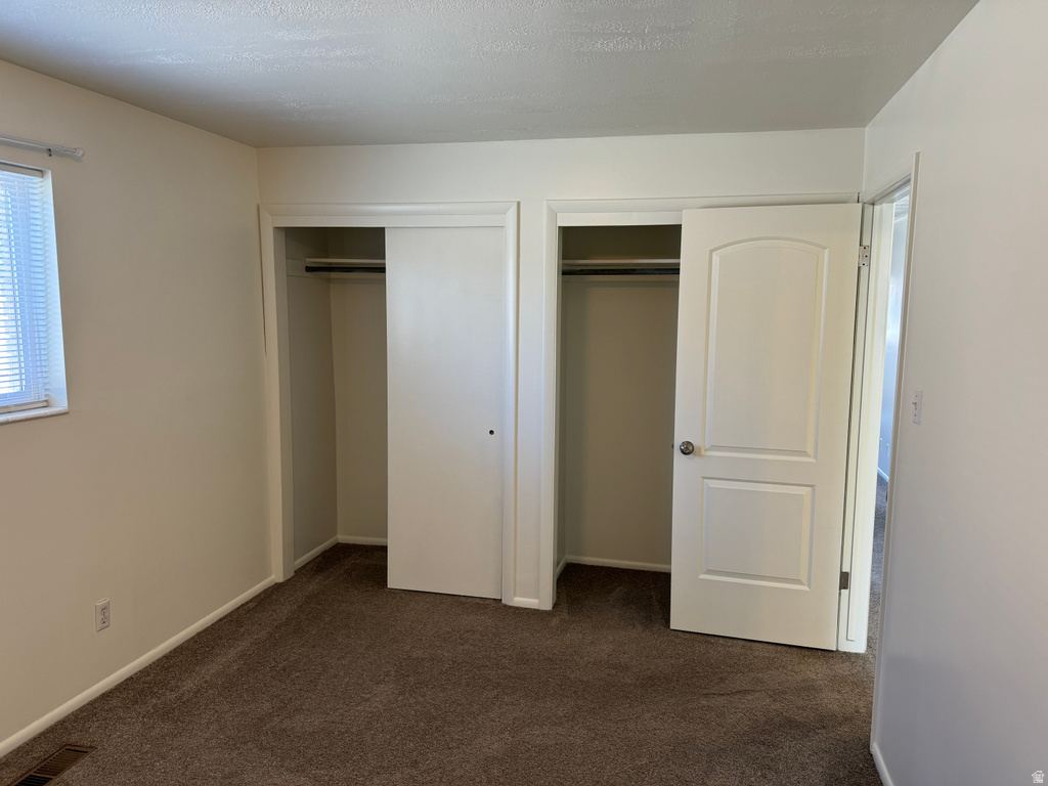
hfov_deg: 71.6
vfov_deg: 56.8
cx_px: 524
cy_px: 393
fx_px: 727
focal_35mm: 24
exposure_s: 1/60
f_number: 1.78
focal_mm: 6.86
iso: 100
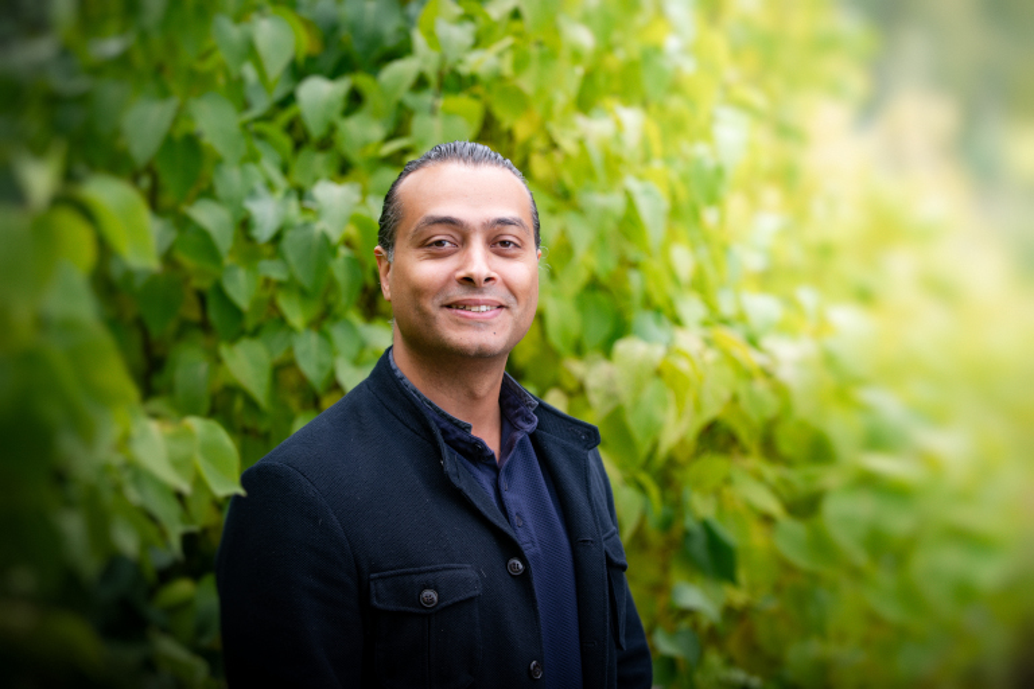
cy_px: 344
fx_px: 2585
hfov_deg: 22.6
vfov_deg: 15.2
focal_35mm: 90
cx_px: 517
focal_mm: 90
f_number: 2.8
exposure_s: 1/250
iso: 100
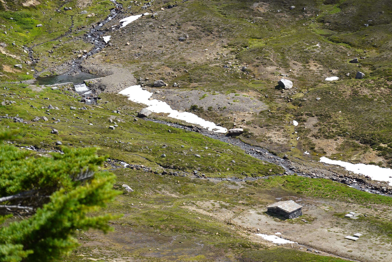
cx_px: 196
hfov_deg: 13.2
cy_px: 131
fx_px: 1699
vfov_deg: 8.8
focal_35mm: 156
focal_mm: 56.73
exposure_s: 1/320
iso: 100
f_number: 5.6
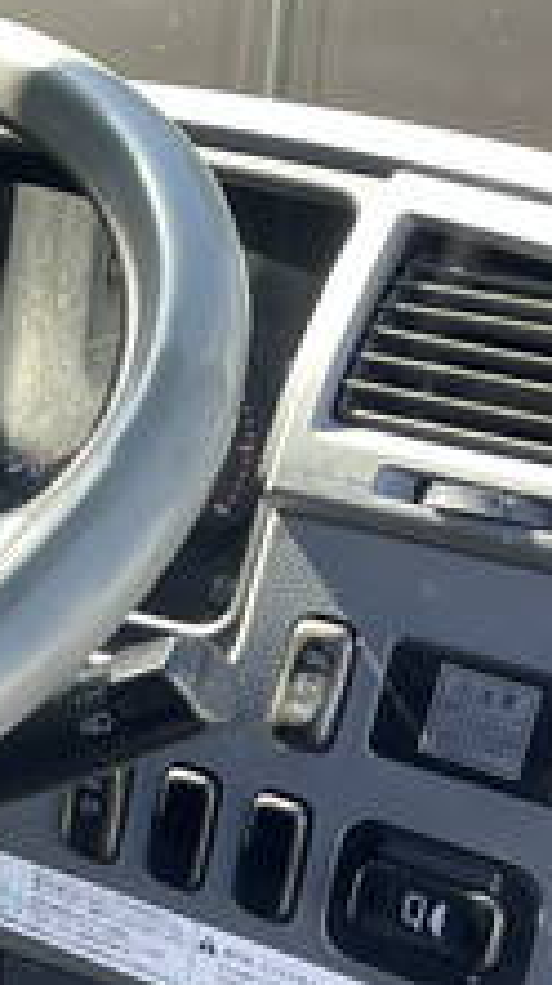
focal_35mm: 82
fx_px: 2138
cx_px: -548
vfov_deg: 25.9
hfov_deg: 12.9
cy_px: 579
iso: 80
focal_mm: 4.2
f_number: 1.6
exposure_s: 1/121
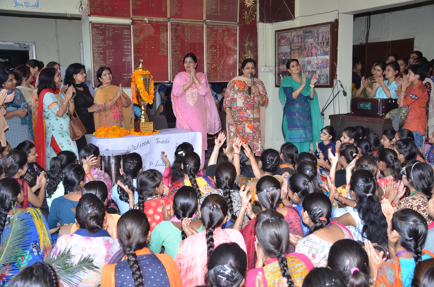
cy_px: 144
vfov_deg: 32.9
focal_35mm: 40
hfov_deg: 48.0
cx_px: 217
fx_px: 487
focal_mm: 27
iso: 400
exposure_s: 1/125
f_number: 4.5
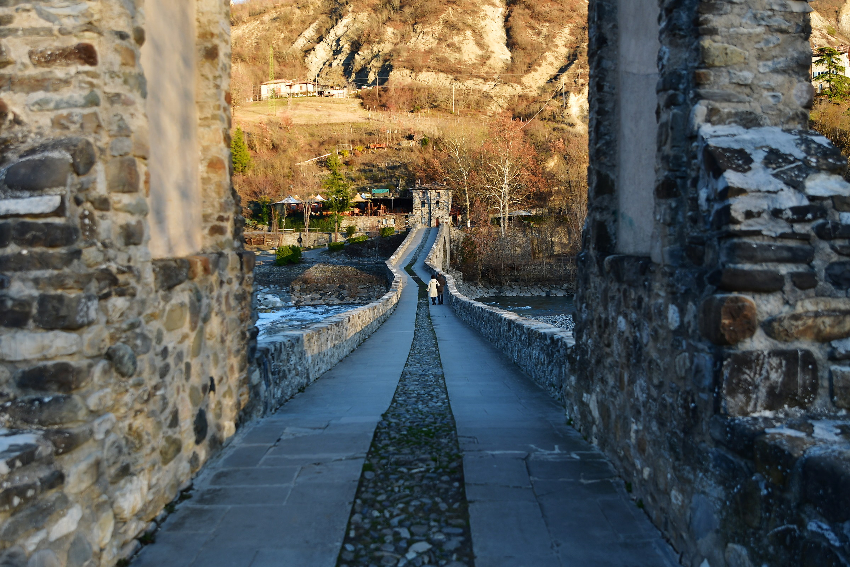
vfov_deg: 36.9
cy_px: 284
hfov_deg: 53.1
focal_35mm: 36
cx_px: 425
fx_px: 850
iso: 100
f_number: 3.2
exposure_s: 1/500
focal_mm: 24
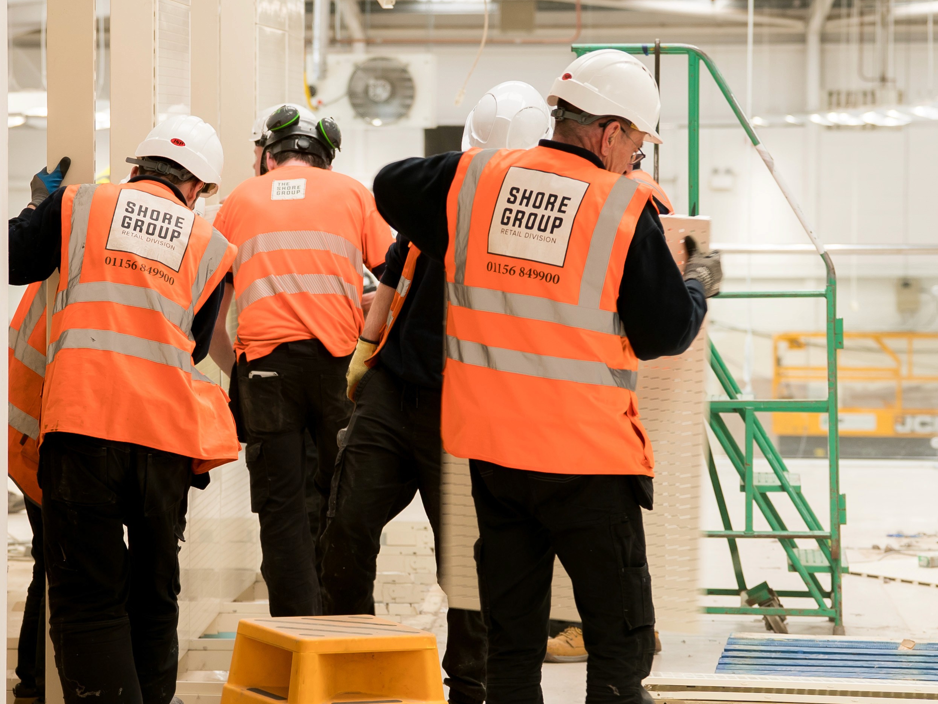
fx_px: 4282
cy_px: 306
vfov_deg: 9.4
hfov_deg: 12.5
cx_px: 244
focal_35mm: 158
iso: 100
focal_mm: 69
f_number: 3.2
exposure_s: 1/60
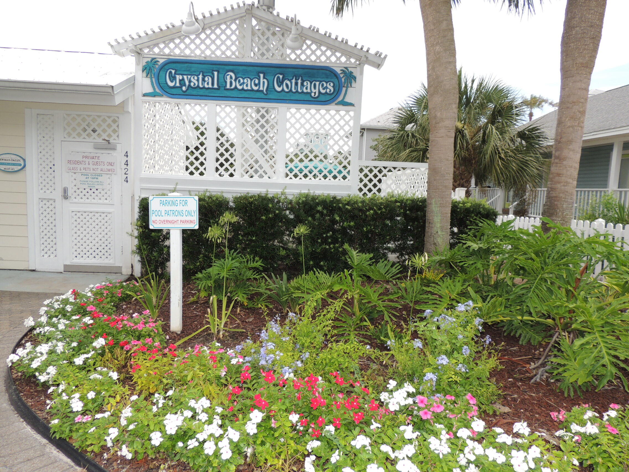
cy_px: 236
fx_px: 436
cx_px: 314
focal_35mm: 24
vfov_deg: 56.8
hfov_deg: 71.6
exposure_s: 1/640
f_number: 3
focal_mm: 4.3
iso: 100
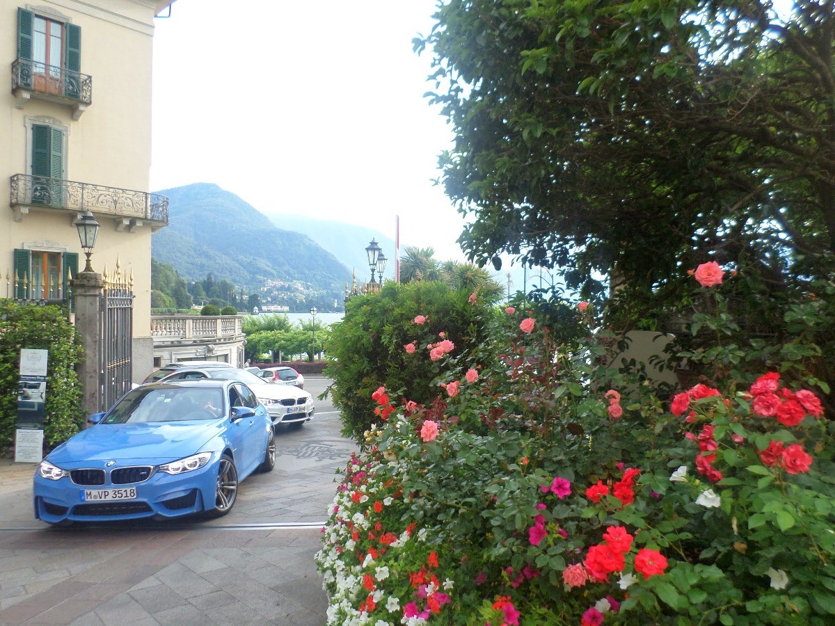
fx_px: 603
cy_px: 313
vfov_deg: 54.9
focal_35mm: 25
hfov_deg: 69.4
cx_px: 418
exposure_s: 1/350
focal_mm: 4.5
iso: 80
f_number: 2.5
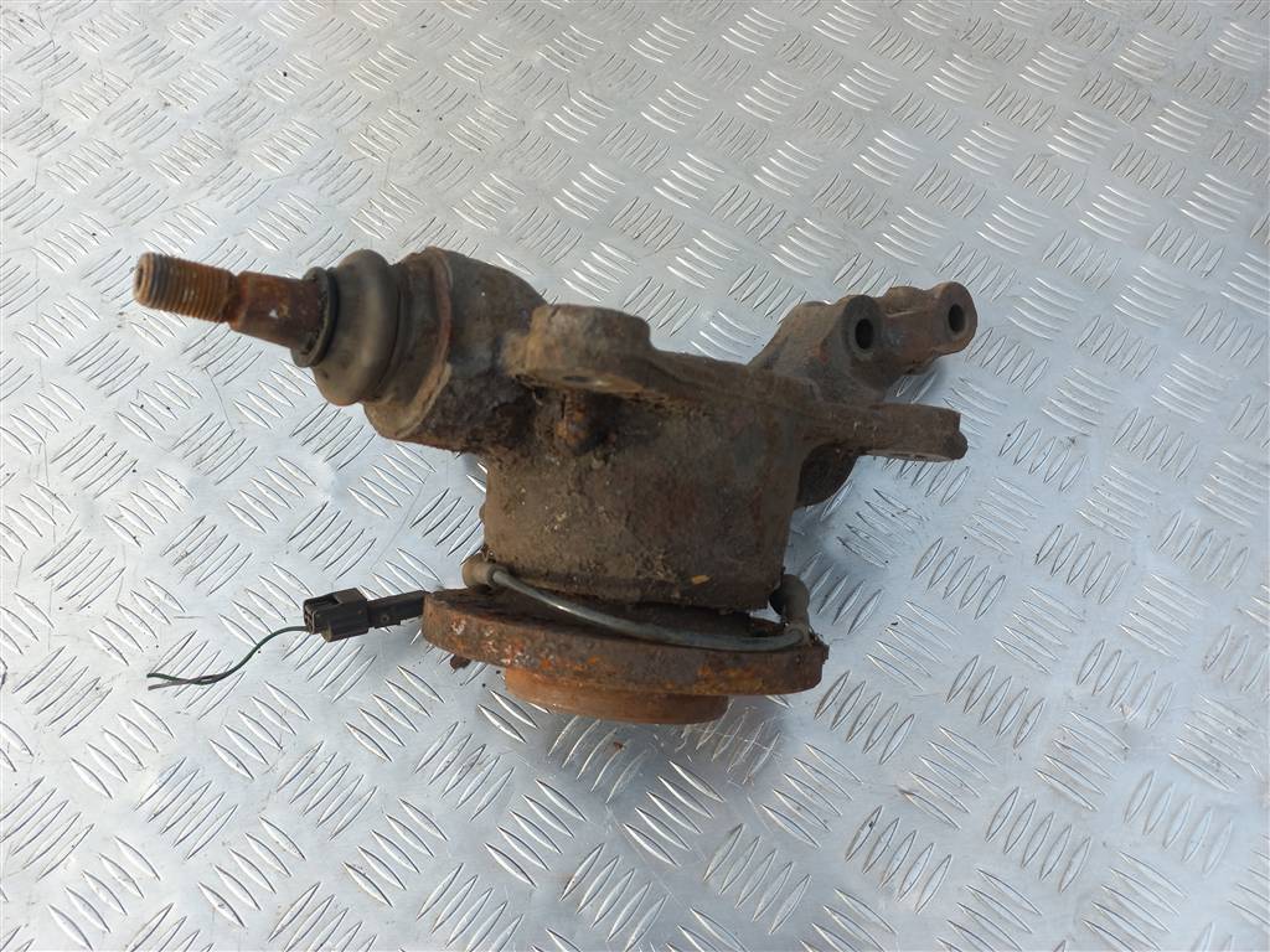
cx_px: 635
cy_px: 476
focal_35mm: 25
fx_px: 917
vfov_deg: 54.9
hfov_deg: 69.4
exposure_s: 1/149
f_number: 1.8
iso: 25
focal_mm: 4.6
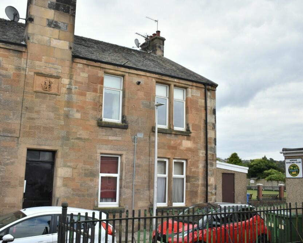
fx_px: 328
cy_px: 122
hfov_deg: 49.2
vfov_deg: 40.5
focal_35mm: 37
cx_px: 116
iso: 100
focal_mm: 21
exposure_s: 1/200
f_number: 4.5
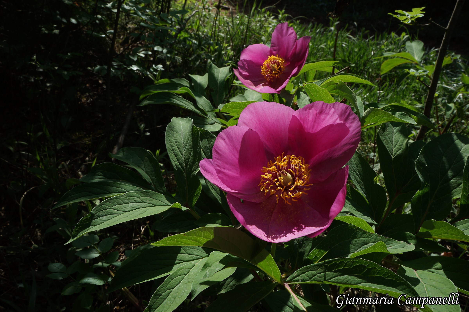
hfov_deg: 57.2
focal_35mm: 33
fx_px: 430
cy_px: 156
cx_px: 234
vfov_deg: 40.0
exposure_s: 1/60
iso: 160
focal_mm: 33
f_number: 22
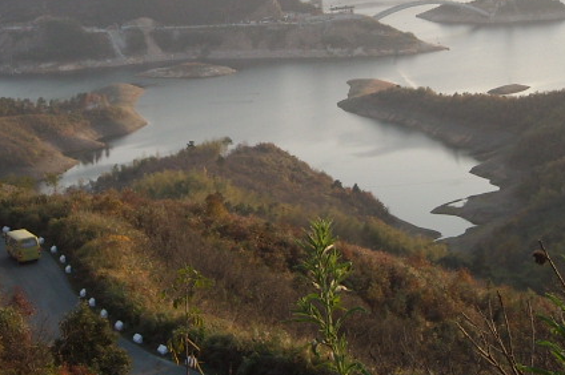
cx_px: 272
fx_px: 1380
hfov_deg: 23.1
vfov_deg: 15.3
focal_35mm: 88
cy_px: 33
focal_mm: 5.7
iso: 64
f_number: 2.8
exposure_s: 1/353
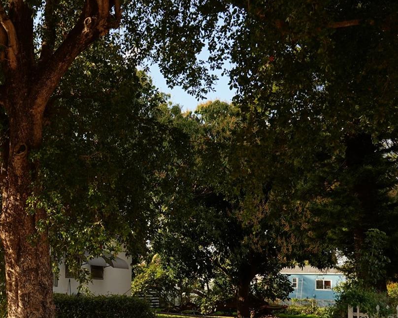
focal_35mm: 52
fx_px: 613
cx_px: 63
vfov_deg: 28.8
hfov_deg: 34.5
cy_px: 234
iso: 100
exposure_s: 1/250
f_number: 4
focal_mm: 10.6
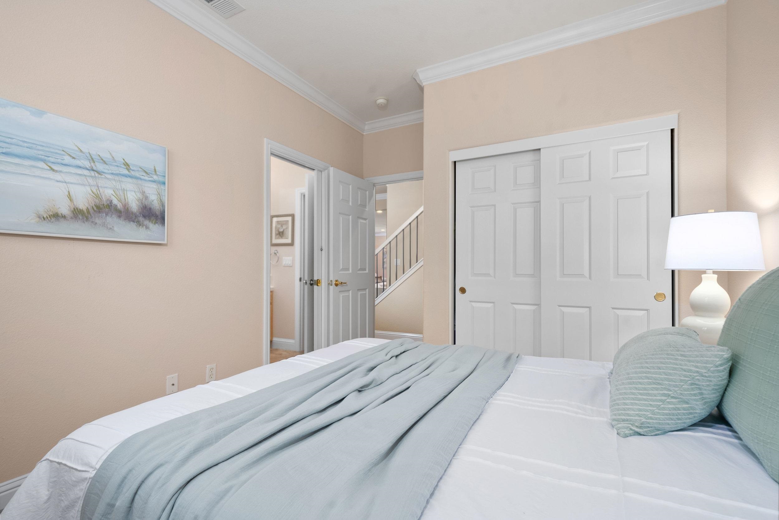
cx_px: 390
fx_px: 346
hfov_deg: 96.7
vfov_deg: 73.8
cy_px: 260
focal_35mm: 16
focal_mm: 16
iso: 400
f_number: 9
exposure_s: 1/2.5
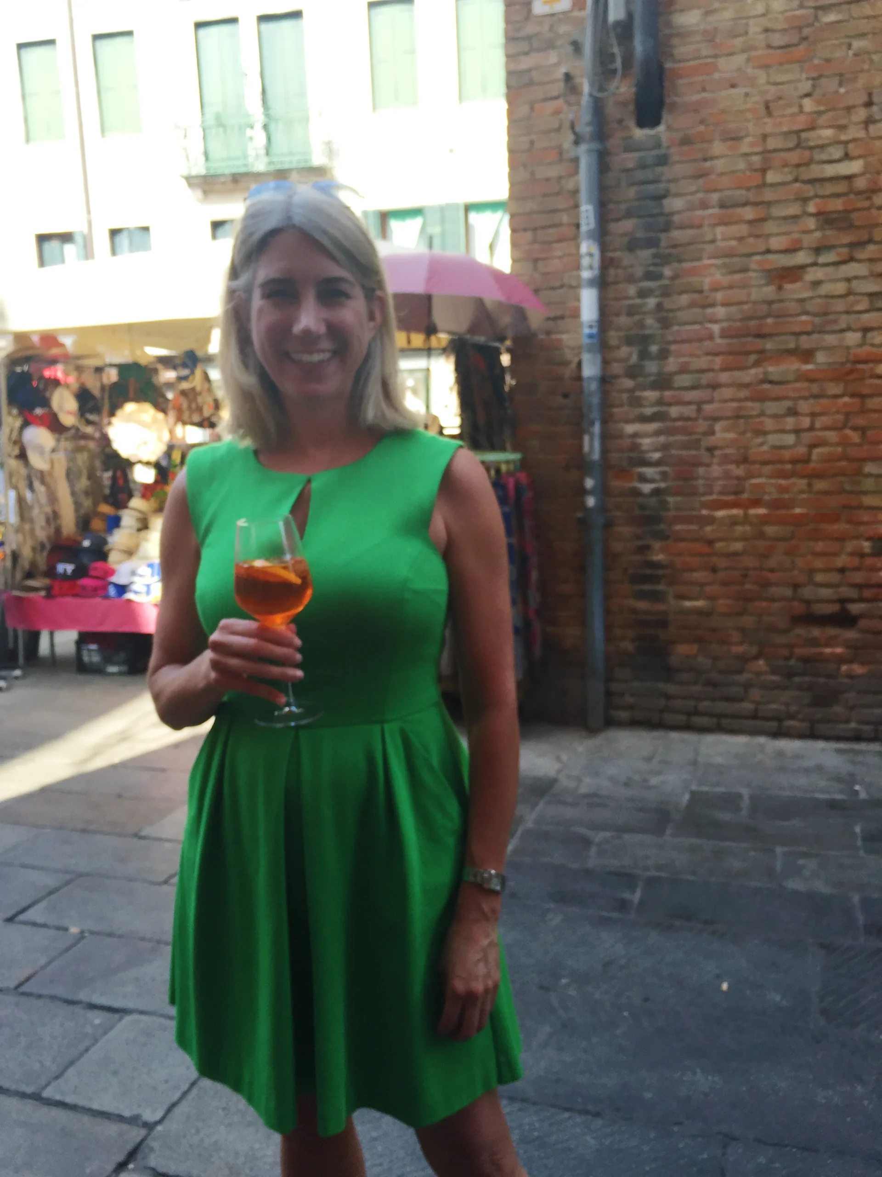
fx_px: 985
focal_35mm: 29
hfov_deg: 48.2
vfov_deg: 61.7
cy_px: 588
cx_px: 441
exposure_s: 1/264
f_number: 2.2
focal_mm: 4.15
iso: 32
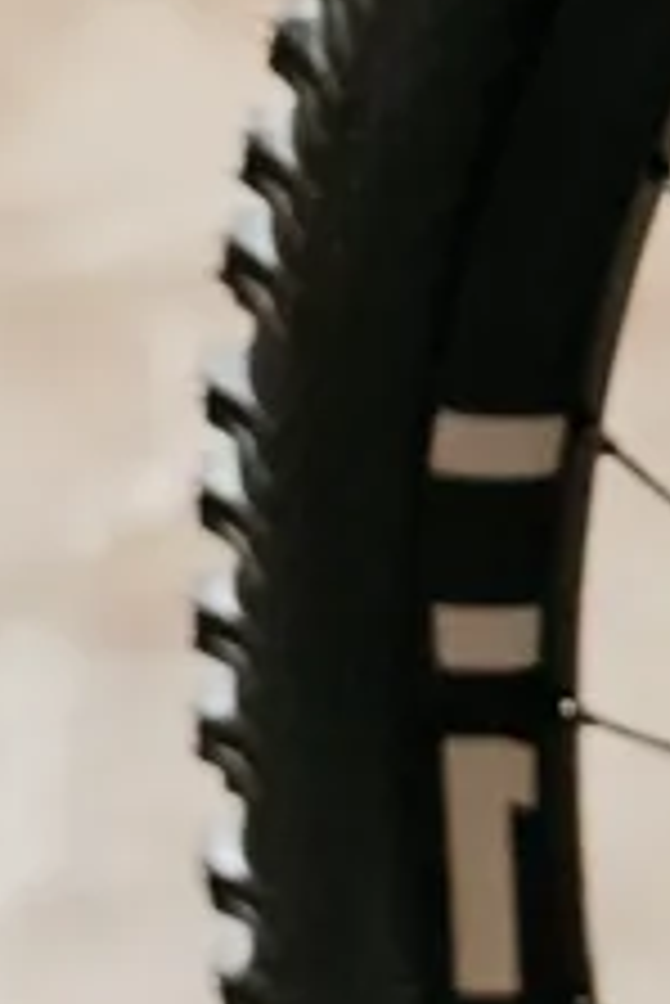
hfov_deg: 7.3
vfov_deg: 10.7
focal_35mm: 187
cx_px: 760
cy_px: -362
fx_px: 5205
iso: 1600
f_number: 2.8
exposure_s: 1/160
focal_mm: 34.7
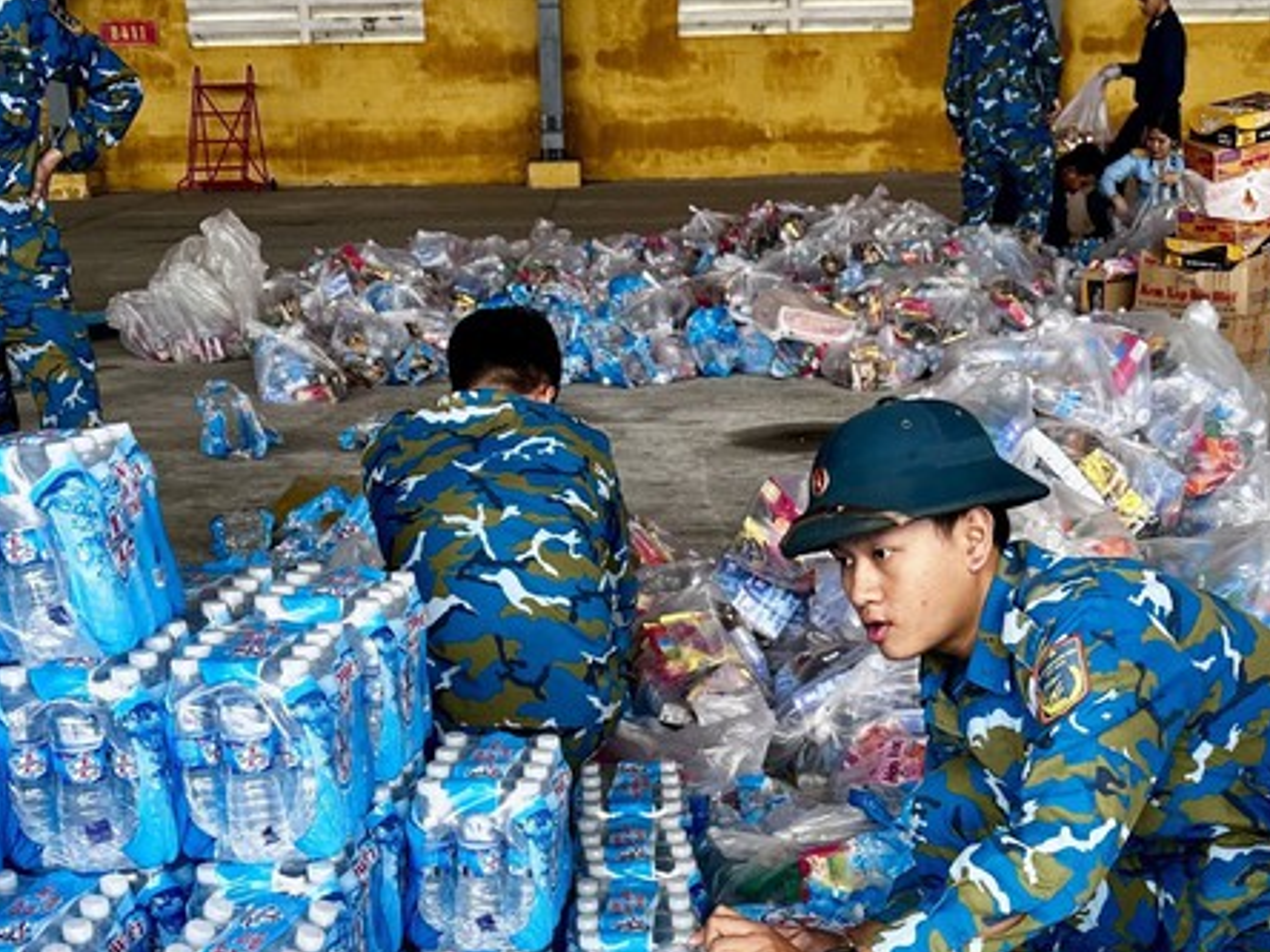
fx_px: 1981
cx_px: 632
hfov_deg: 35.5
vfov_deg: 25.5
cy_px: 992
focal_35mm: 54
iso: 64
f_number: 1.78
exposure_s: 1/141
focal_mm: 6.86
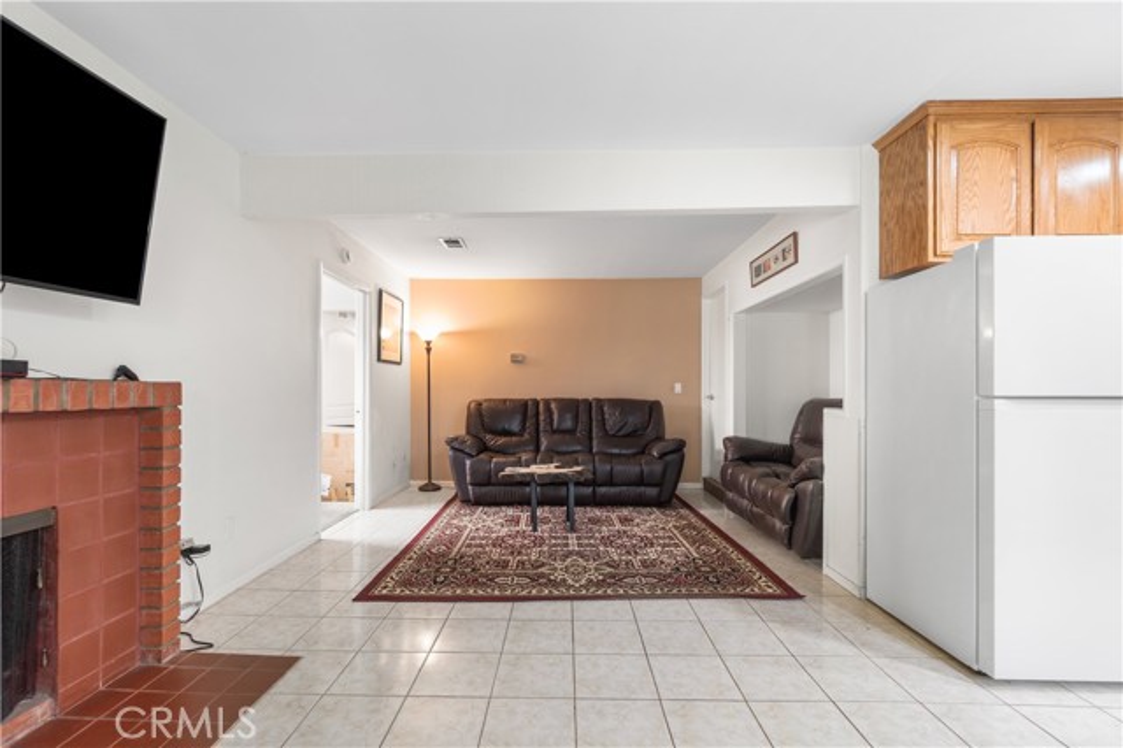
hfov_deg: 100.4
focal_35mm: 15
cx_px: 562
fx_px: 468
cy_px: 374
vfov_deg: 77.3
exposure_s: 1/1.25
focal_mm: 10
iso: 100
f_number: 7.1
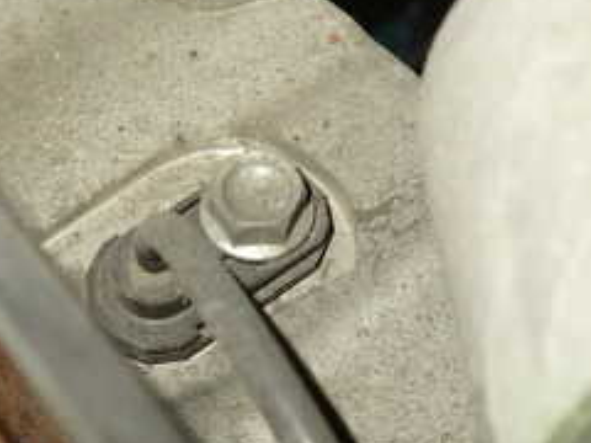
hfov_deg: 25.8
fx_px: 1280
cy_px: 143
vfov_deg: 19.6
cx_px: 187
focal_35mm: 75
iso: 320
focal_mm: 5.4
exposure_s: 1/30
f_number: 2.3
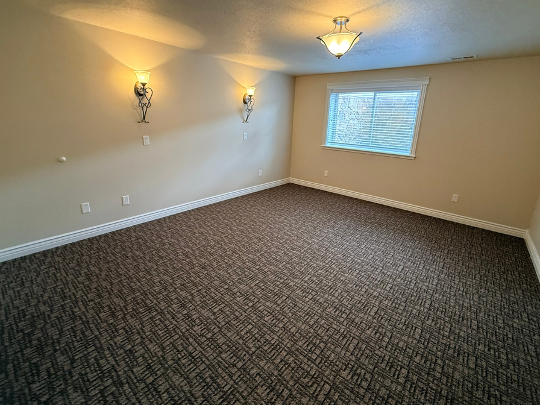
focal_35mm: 16
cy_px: 180
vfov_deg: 77.8
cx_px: 279
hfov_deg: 94.5
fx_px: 250
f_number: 2.2
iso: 400
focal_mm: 2.22
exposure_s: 1/120
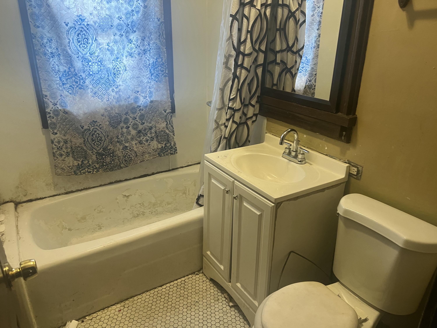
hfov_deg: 67.3
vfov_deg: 53.1
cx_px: 218
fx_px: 328
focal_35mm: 26
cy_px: 164
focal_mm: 5.7
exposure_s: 1/60
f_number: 1.5
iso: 250
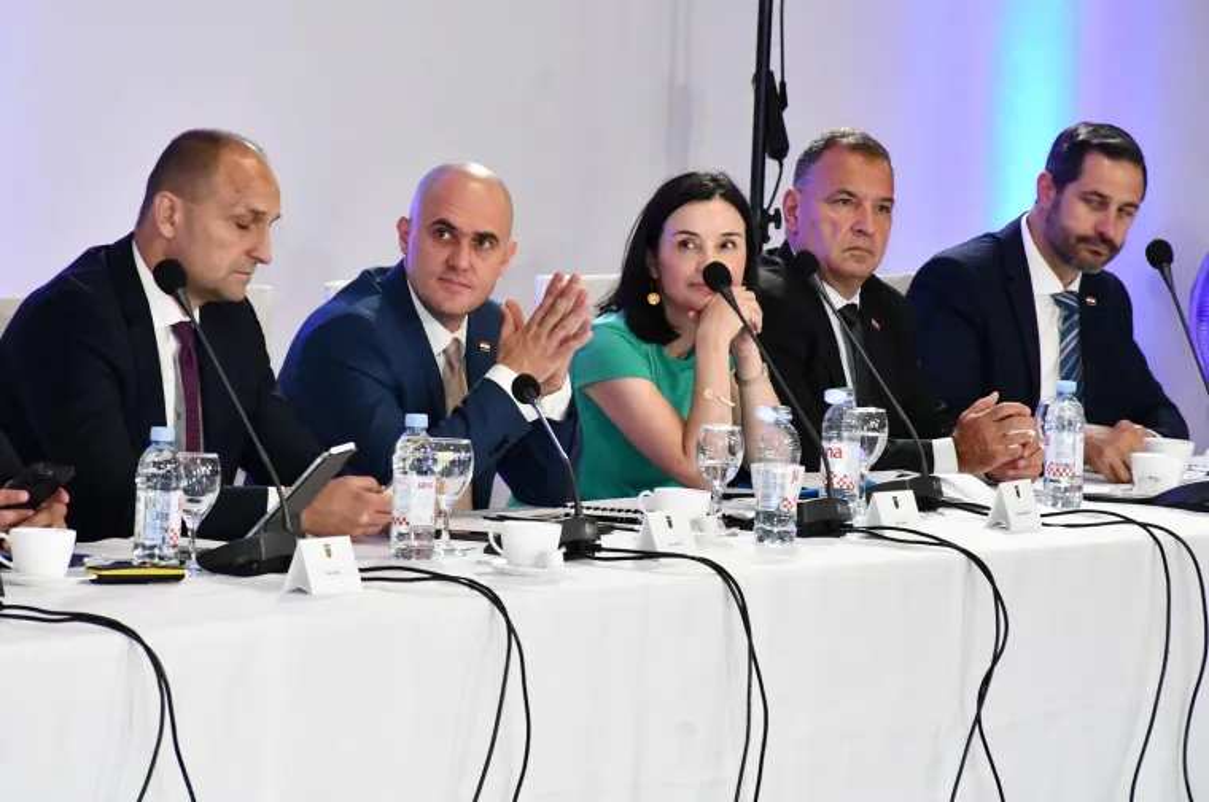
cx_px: 604
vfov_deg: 6.5
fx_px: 7041
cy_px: 401
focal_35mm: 210
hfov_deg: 9.8
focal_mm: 140
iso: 2500
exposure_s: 1/80
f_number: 9
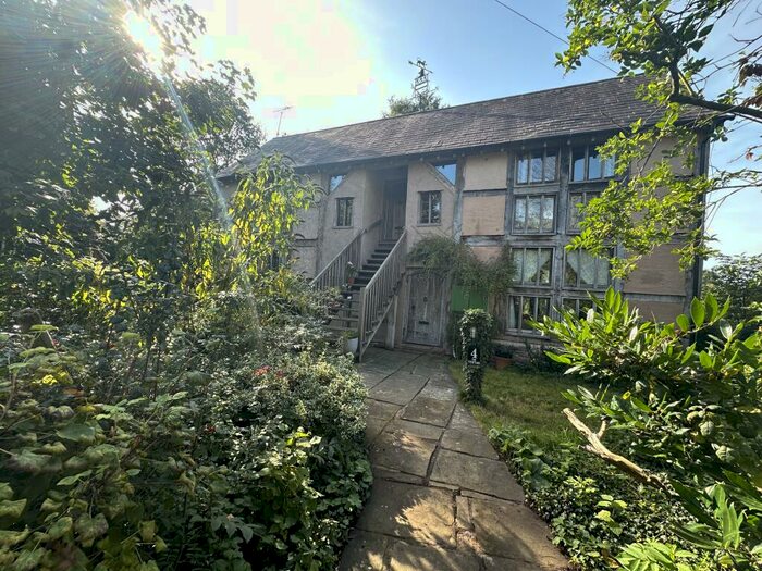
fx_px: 308
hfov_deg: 102.1
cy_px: 286
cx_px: 381
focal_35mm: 14
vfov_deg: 85.7
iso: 40
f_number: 2.2
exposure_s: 1/167
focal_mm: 2.22
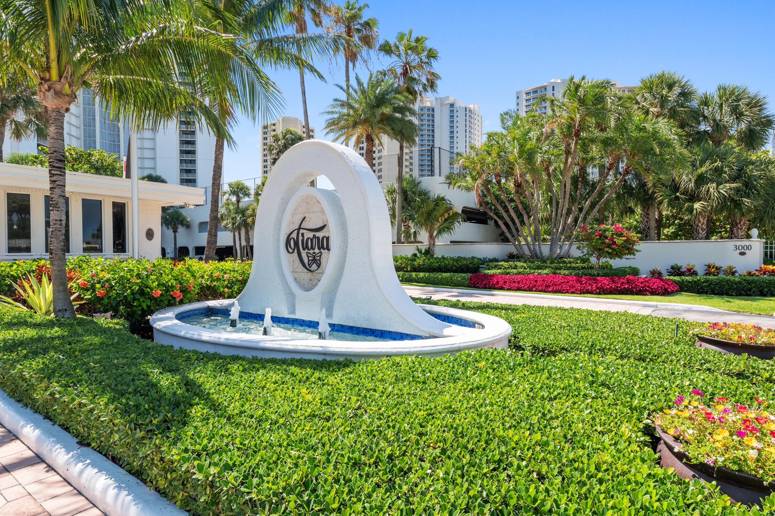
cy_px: 258
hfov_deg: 84.0
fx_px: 430
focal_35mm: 20
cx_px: 388
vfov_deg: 61.9
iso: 100
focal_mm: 20
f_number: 11
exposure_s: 1/320
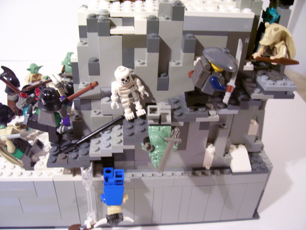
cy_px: 115
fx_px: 301
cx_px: 153
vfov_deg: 41.8
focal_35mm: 34
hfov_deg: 54.0
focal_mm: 5.6
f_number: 2.7
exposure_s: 1/15
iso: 160
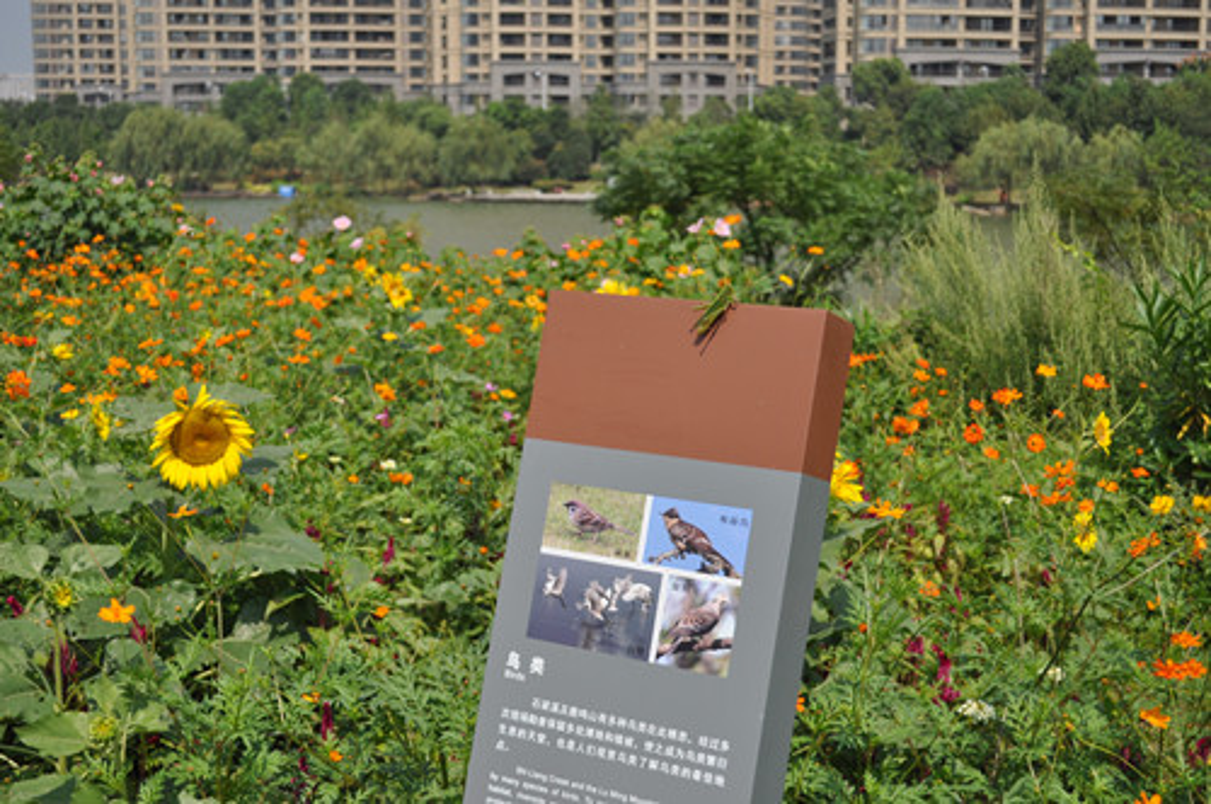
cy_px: 402
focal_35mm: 48
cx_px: 606
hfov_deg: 41.2
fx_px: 1613
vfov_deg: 28.0
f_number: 4.8
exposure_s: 1/2000
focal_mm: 32
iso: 320
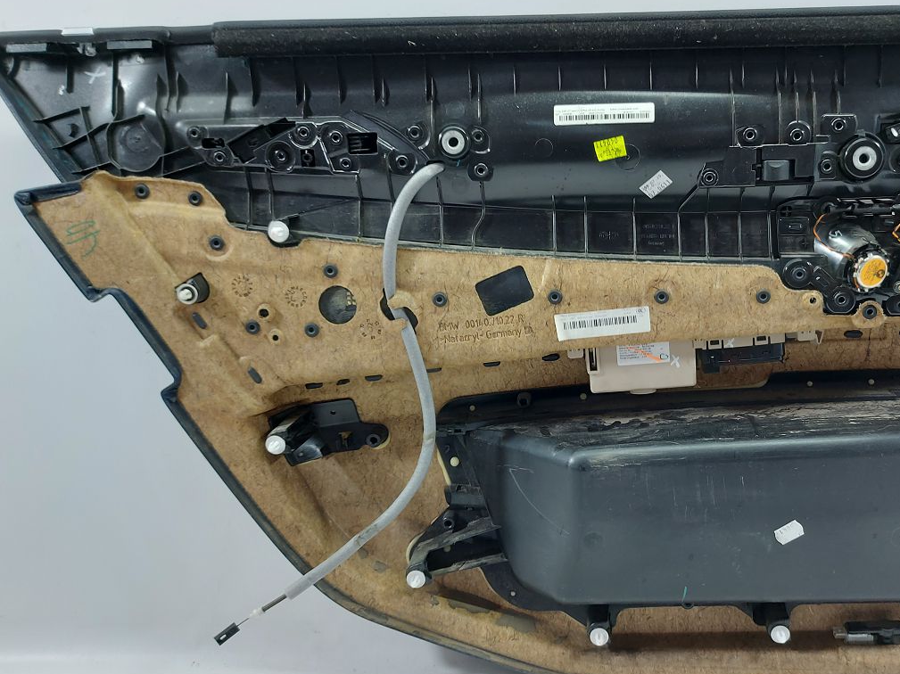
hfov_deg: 54.6
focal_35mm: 33
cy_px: 338
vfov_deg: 42.9
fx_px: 858
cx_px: 576
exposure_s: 1/50
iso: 80
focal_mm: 5.23
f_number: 1.8
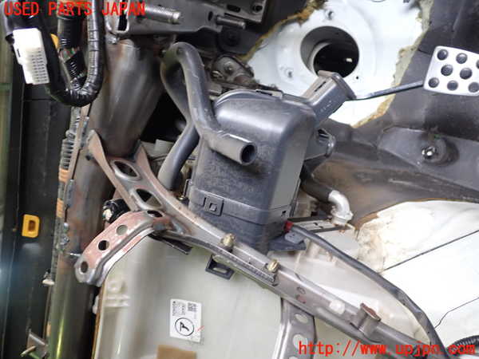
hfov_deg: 60.0
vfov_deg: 46.8
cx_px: 240
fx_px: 415
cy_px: 180
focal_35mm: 30
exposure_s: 1/60
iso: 250
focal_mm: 5.4
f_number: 2.3
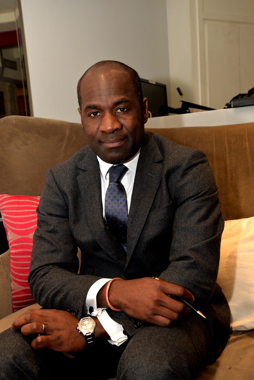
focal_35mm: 42
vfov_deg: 46.4
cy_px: 190
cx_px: 127
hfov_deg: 31.9
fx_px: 444
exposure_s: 1/60
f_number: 7.1
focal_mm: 42
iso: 800
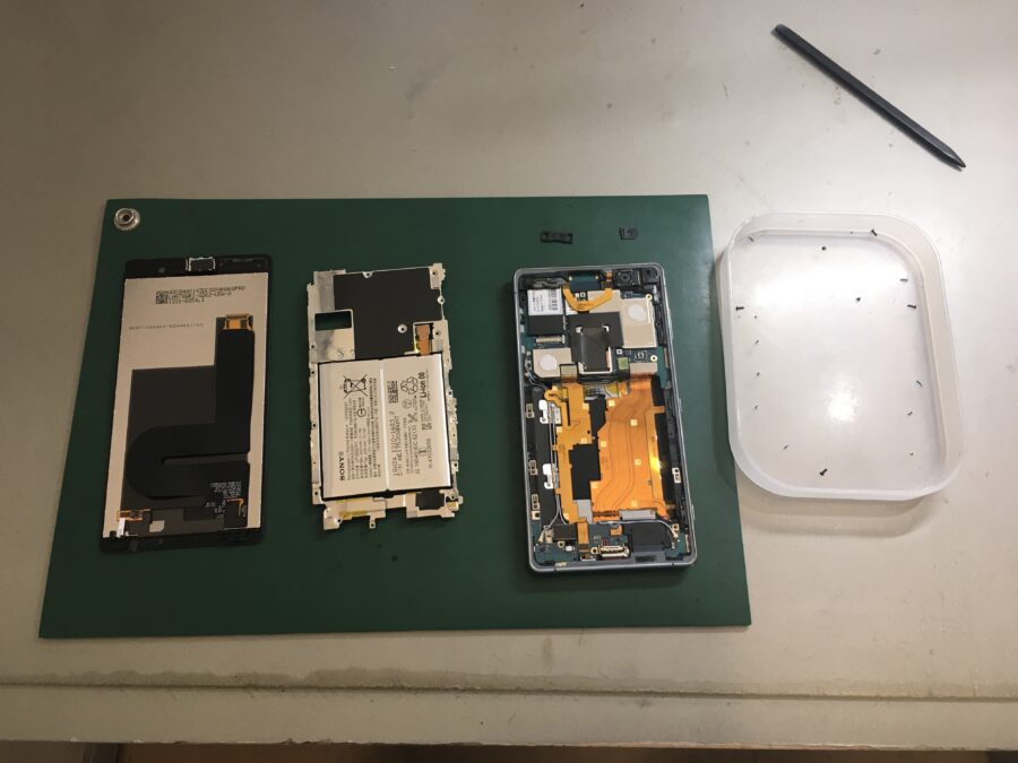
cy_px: 382
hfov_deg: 61.7
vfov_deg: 48.2
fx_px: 853
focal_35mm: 29
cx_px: 509
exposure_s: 1/30
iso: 32
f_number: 2.2
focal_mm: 4.15
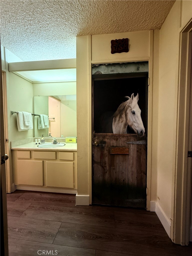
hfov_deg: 85.7
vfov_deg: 102.1
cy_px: 128
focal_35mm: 14
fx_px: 104
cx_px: 96
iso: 320
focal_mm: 2.22
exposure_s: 1/60
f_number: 2.2
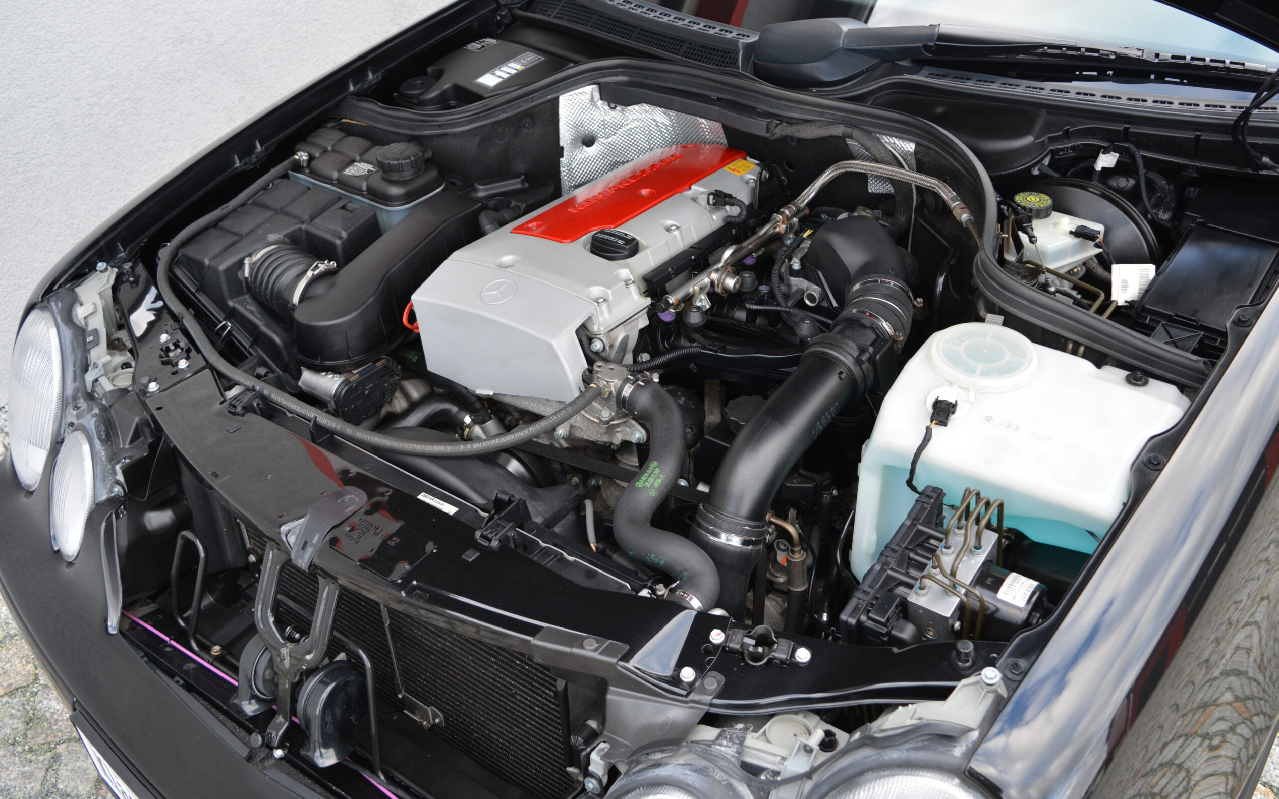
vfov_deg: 35.8
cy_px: 390
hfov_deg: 54.6
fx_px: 1238
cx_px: 641
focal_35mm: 36
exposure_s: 1/100
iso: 400
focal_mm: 23
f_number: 5
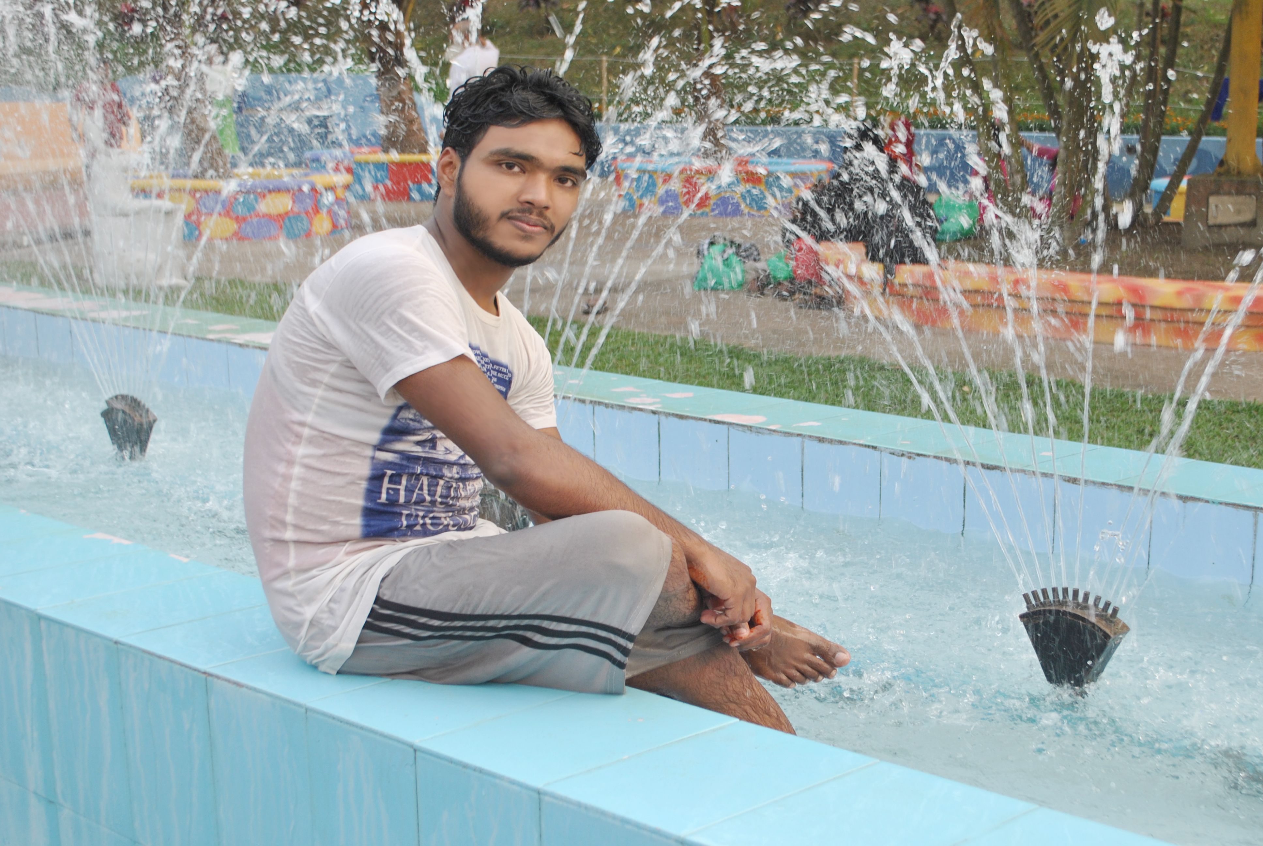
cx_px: 632
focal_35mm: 48
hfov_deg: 41.1
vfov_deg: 28.2
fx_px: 1686
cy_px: 423
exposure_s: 1/125
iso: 160
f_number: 5.6
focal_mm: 32
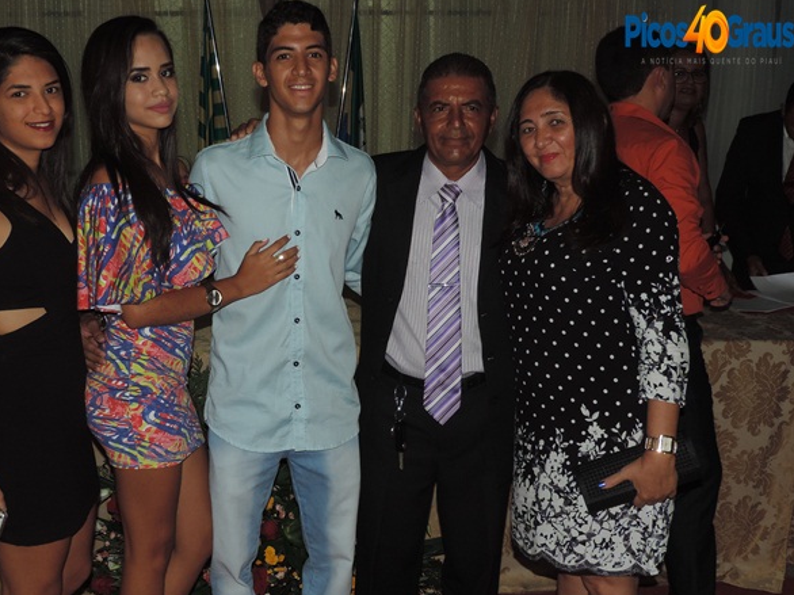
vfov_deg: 30.2
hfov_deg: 39.6
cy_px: 342
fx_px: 1101
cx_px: 338
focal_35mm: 48
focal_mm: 7.1
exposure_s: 1/30
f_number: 3.3
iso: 200
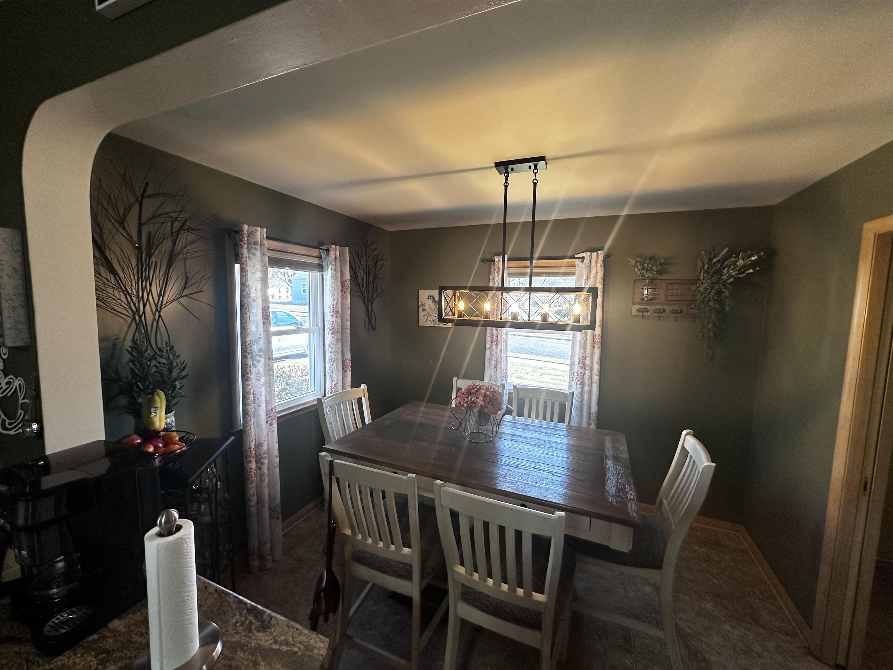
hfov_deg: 102.1
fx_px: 361
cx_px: 446
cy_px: 335
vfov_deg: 85.7
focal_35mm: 14
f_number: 2.2
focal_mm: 2.22
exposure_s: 1/120
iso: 200
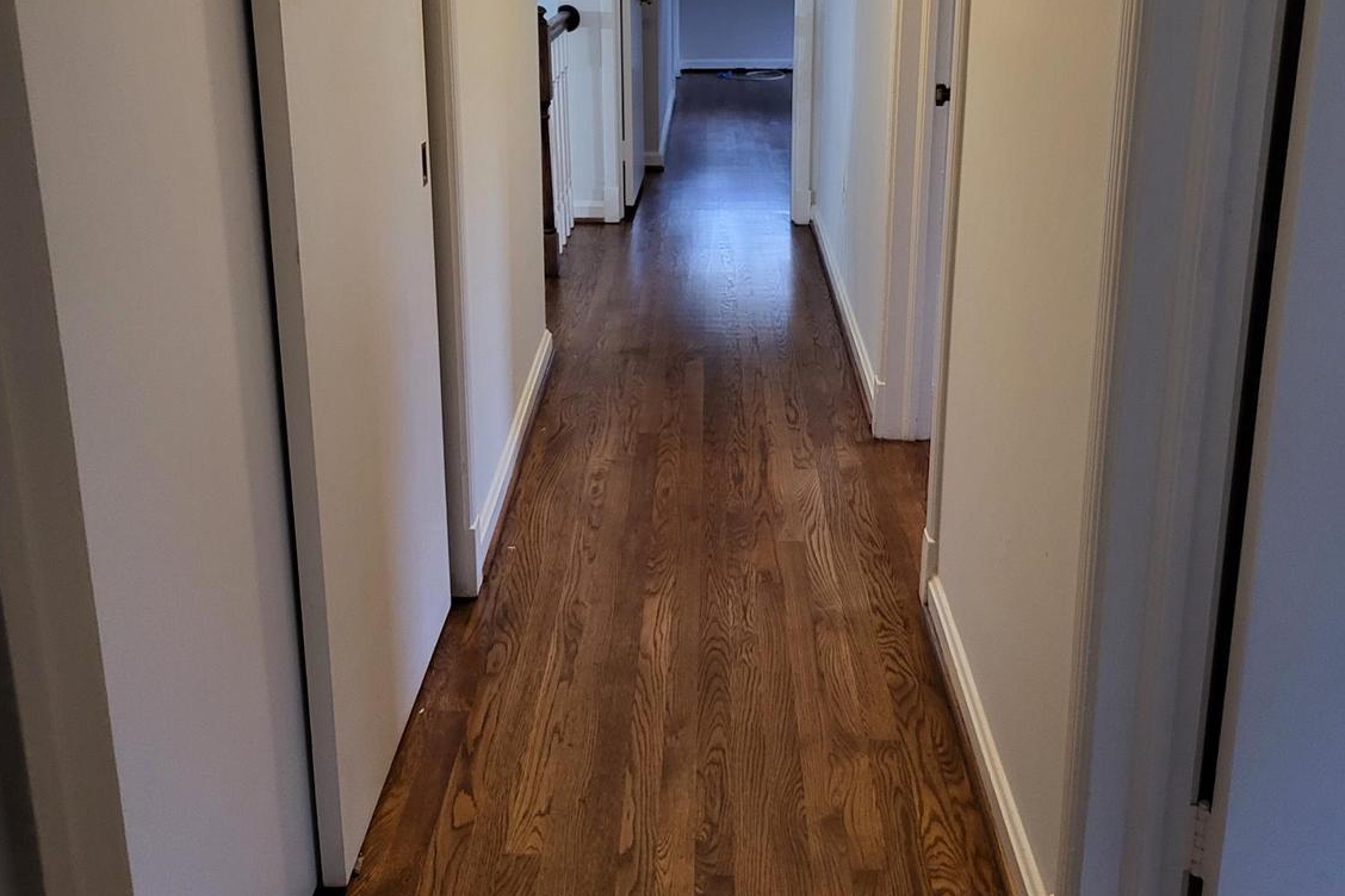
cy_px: 244
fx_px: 1270
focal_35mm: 34
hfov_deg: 55.8
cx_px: 659
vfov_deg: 38.1
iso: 400
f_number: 1.8
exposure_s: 1/40
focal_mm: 5
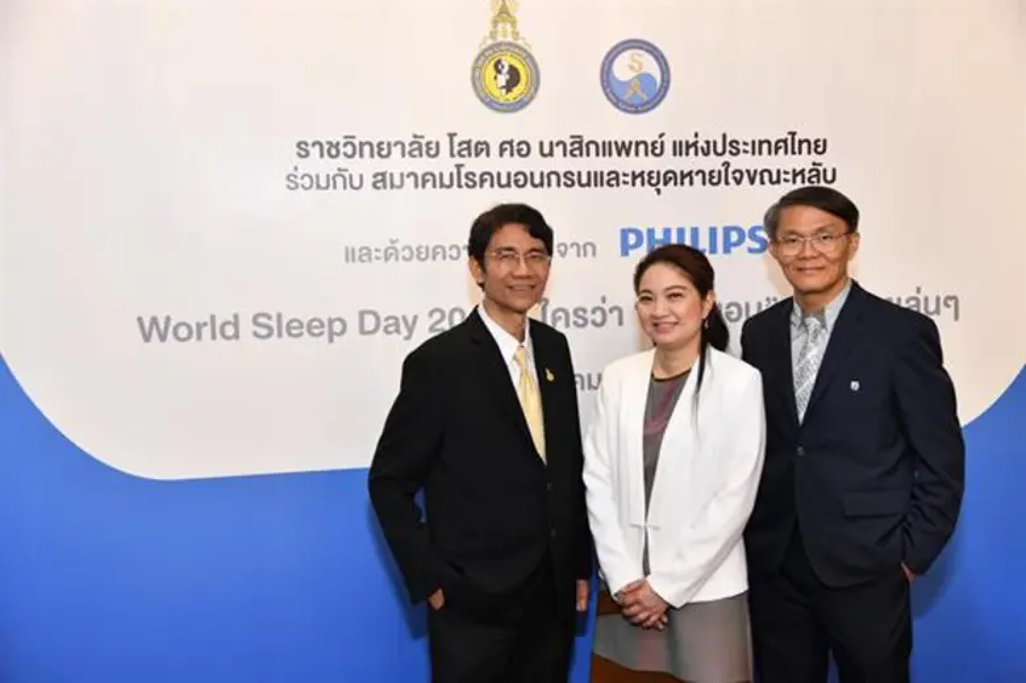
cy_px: 342
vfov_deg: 33.4
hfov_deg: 48.5
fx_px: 1139
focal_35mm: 40
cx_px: 513
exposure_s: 1/125
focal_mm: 40
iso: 1600
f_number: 4
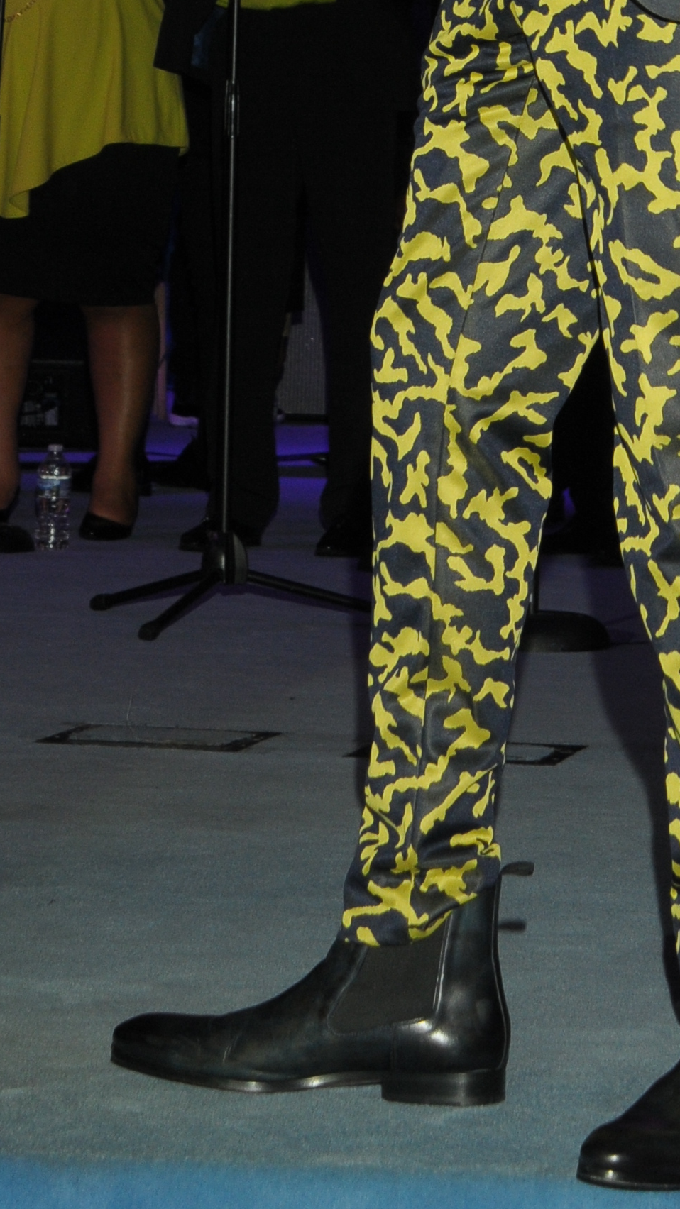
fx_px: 5067
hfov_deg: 7.7
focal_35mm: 158
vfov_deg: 13.3
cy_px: -140
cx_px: 491
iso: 400
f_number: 8
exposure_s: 1/100
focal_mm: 40
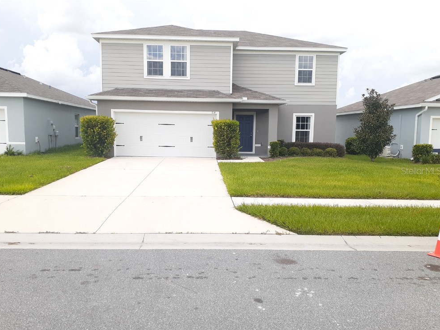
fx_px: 356
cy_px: 171
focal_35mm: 28
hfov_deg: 63.4
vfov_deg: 49.8
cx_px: 215
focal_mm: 3.6
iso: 40
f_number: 1.9
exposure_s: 1/722
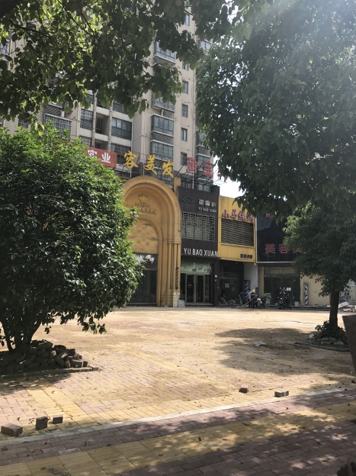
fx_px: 384
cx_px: 178
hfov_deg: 49.7
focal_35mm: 28
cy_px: 238
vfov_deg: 63.5
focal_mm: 3.99
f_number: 1.8
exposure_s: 1/1168
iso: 20
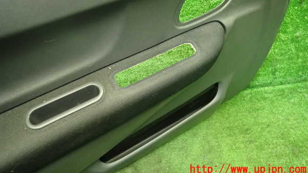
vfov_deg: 40.9
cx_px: 151
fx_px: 229
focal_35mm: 28
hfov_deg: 67.9
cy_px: 57
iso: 320
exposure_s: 1/30
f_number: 2
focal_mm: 4.5
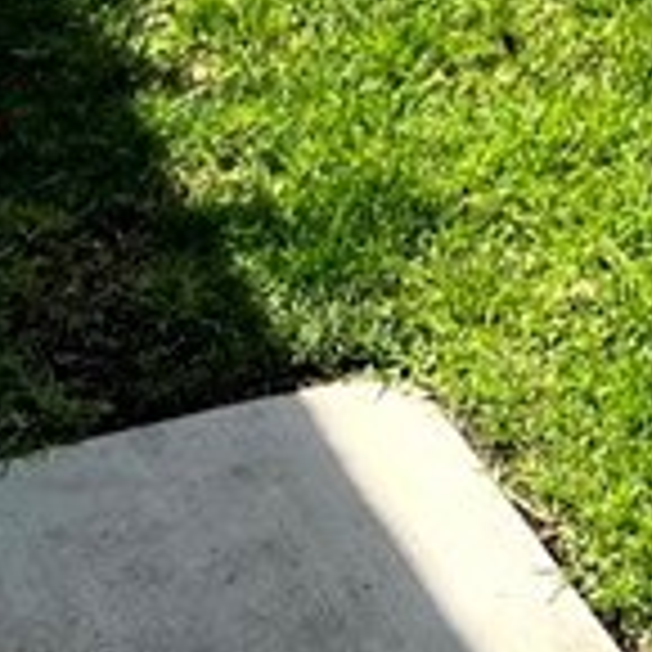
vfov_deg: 9.2
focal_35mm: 162
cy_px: -1108
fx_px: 3452
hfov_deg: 10.8
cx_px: 528
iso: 50
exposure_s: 1/2915
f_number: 1.5
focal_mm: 5.7
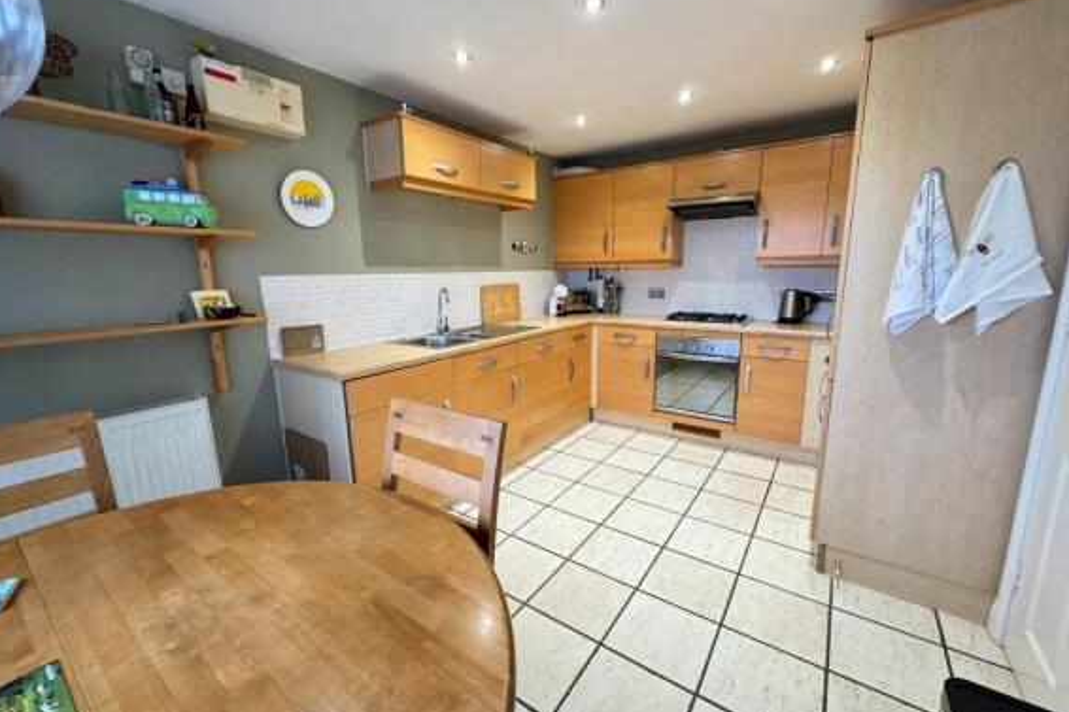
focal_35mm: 15
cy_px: 352
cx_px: 534
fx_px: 445
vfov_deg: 77.3
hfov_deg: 100.4
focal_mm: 2.22
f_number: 2.2
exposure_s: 1/50
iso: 200
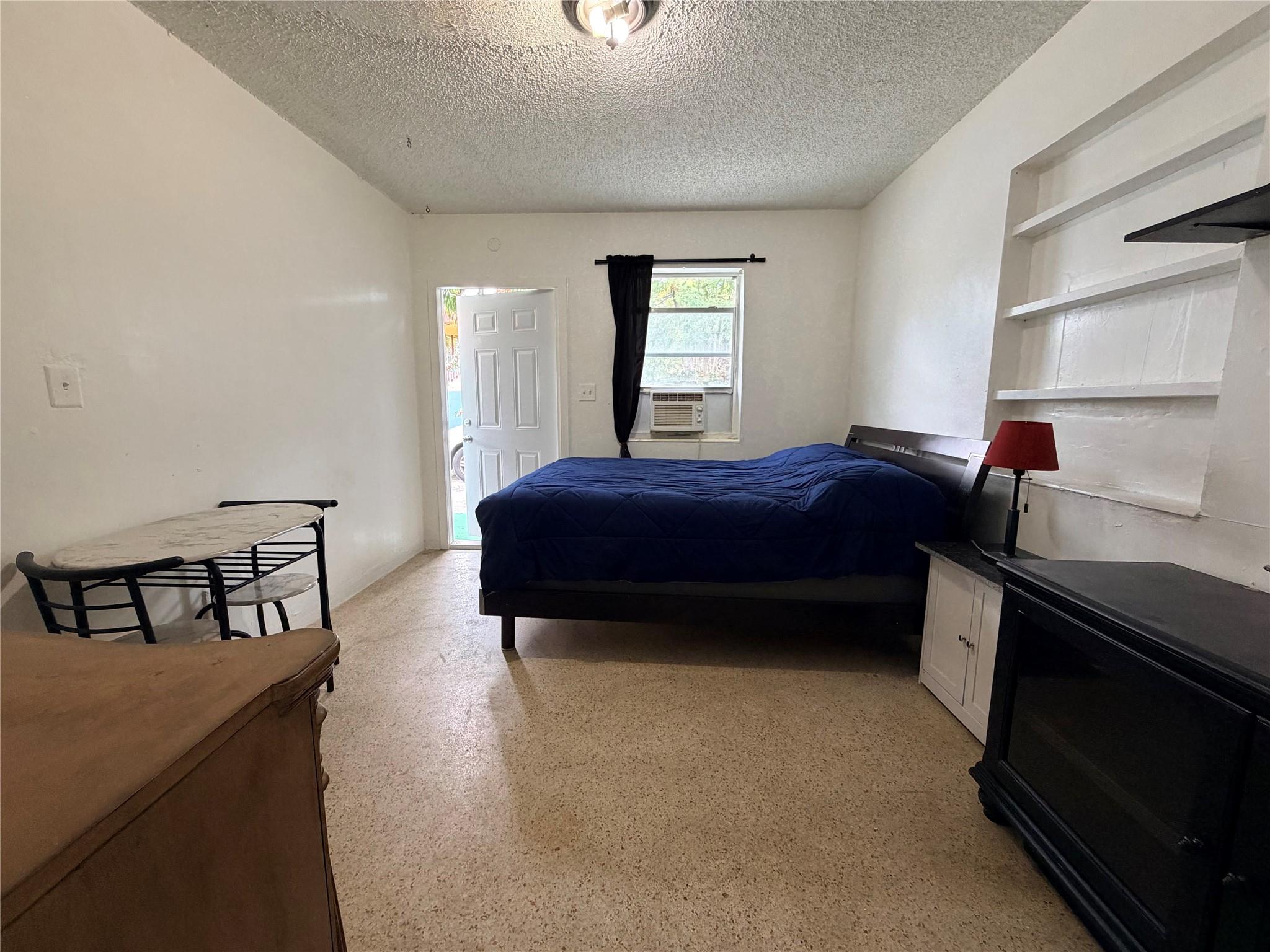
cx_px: 635
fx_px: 514
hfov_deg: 102.1
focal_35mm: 14
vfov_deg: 85.7
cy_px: 476
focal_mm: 2.22
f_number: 2.2
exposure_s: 1/60
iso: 200
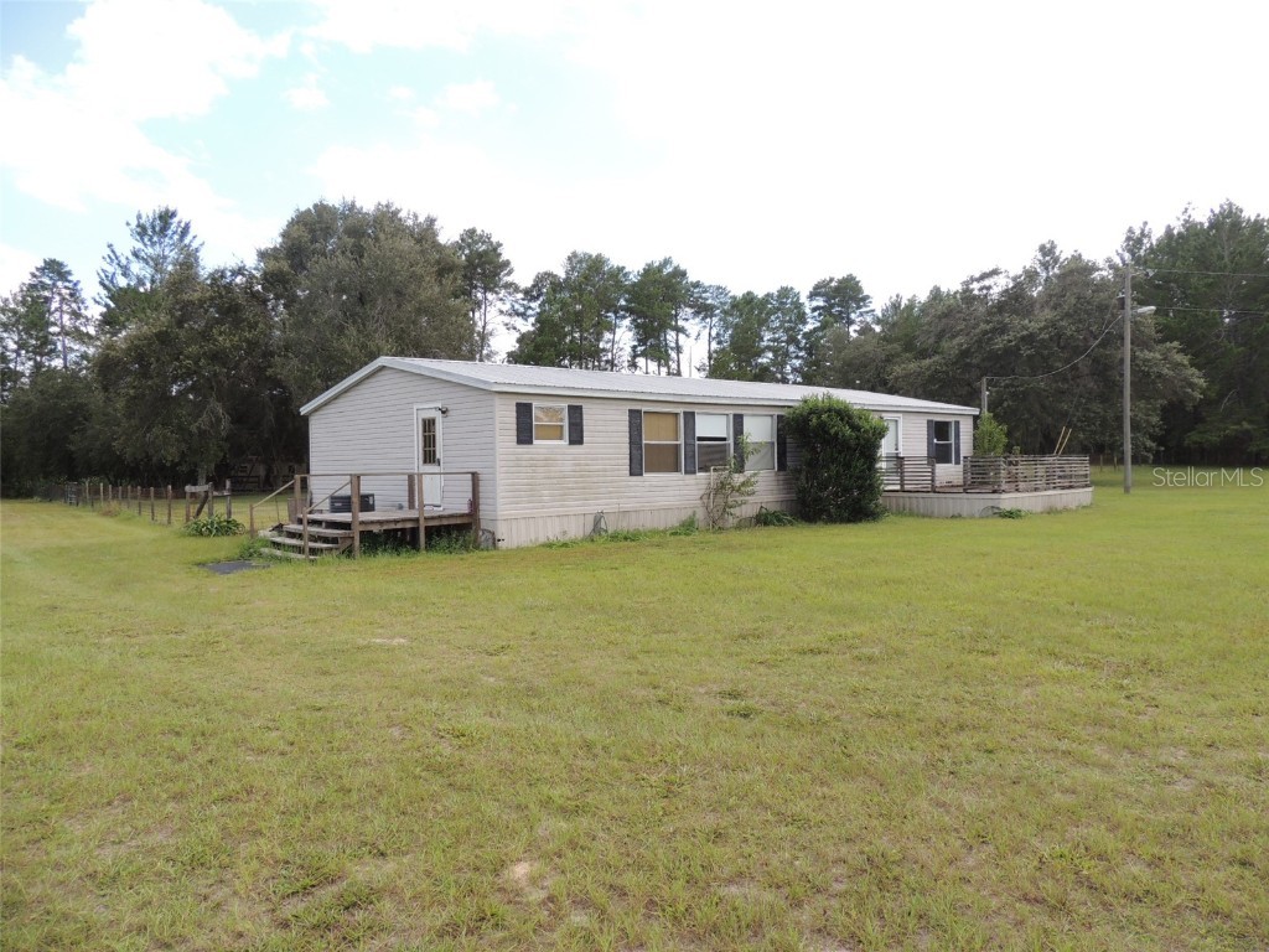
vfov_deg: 56.8
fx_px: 880
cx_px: 634
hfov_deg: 71.6
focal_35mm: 24
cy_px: 476
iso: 100
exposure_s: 1/640
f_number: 3
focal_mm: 4.3
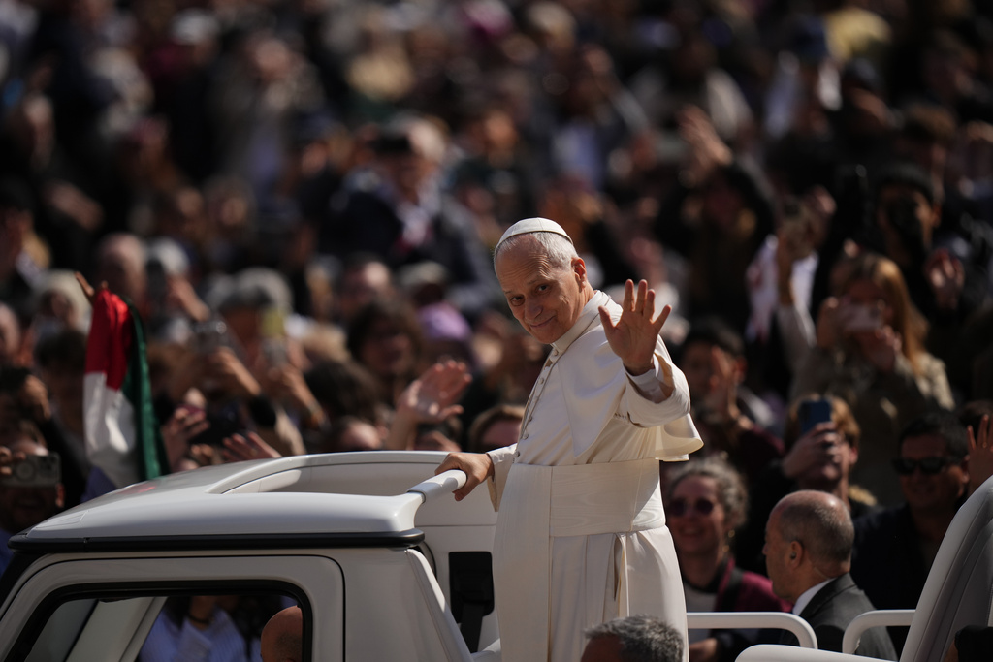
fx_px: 11034
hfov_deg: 5.2
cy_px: 331
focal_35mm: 400
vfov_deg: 3.4
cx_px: 496
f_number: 2.8
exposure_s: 1/16000
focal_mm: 400
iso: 500
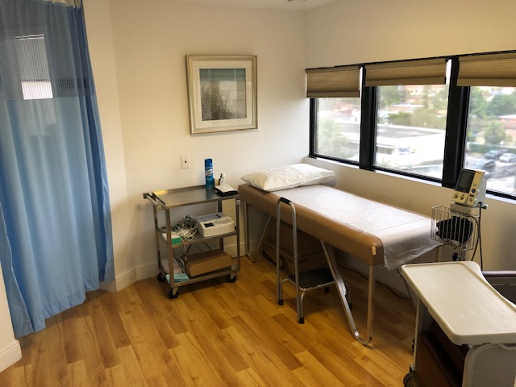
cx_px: 258
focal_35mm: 28
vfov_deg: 49.7
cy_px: 194
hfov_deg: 63.4
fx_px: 417
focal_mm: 3.99
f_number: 1.8
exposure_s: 1/20
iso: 40
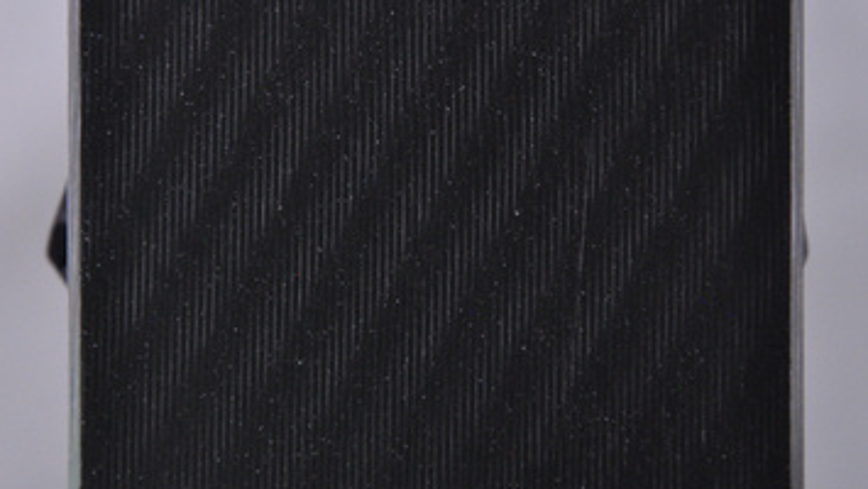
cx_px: 430
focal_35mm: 209
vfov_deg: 5.8
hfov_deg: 10.3
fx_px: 4804
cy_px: 185
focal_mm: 105
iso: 3200
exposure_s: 1/125
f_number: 9.5
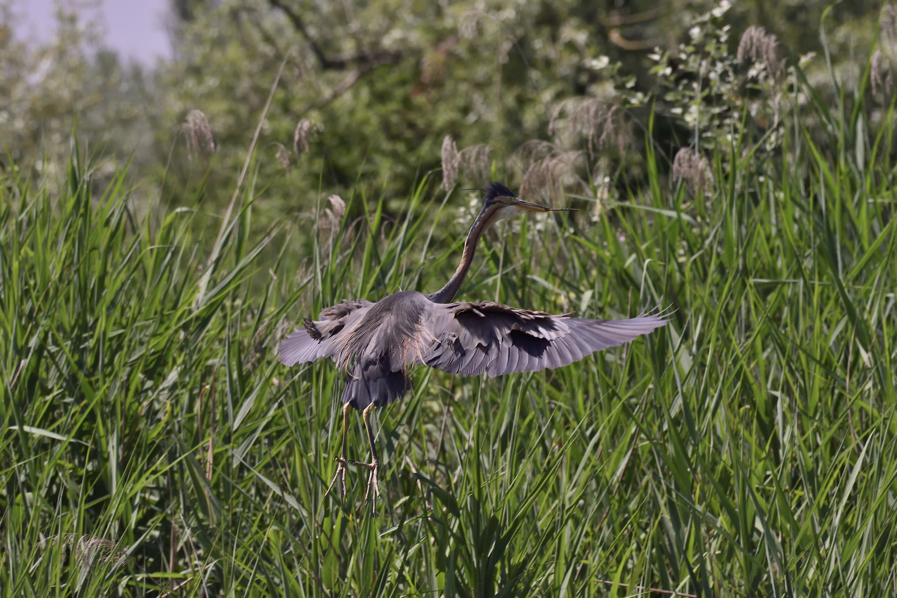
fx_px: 10090
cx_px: 448
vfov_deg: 3.4
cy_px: 299
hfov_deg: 5.1
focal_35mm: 405
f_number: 8
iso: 1000
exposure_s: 1/1000
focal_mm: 270
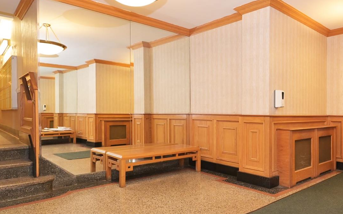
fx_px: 252
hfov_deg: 67.9
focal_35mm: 27
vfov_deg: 46.0
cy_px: 117
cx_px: 201
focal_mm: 14
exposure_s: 1/80
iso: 1600
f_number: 4.5
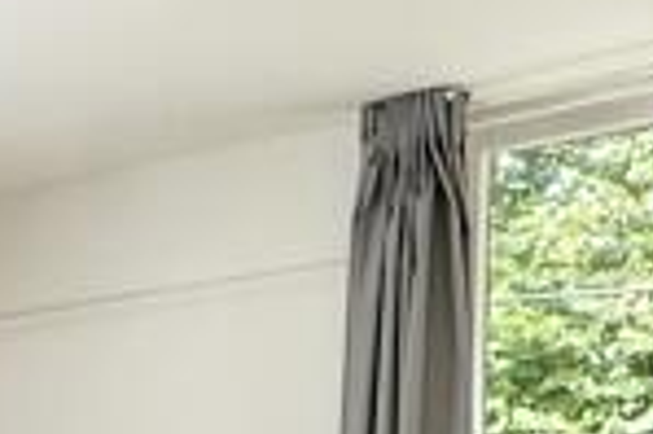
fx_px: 1812
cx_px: -333
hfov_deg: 18.1
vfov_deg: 12.4
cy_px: 802
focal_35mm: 100
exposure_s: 1/99
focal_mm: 2.22
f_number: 2.2
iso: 200
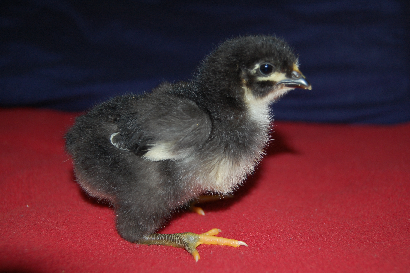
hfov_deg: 37.9
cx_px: 205
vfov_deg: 25.7
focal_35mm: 52
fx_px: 597
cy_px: 136
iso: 400
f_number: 4.8
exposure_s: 1/60
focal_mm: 35
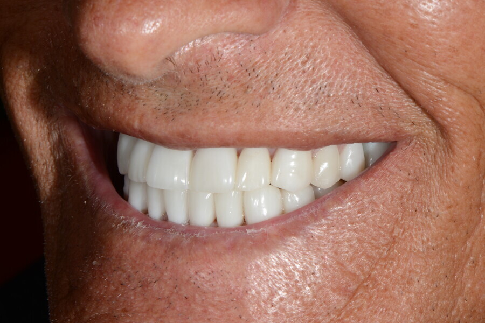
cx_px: 242
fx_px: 1414
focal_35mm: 105
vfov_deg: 13.0
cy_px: 162
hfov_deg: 19.5
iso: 200
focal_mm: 105
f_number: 36
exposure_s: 1/60
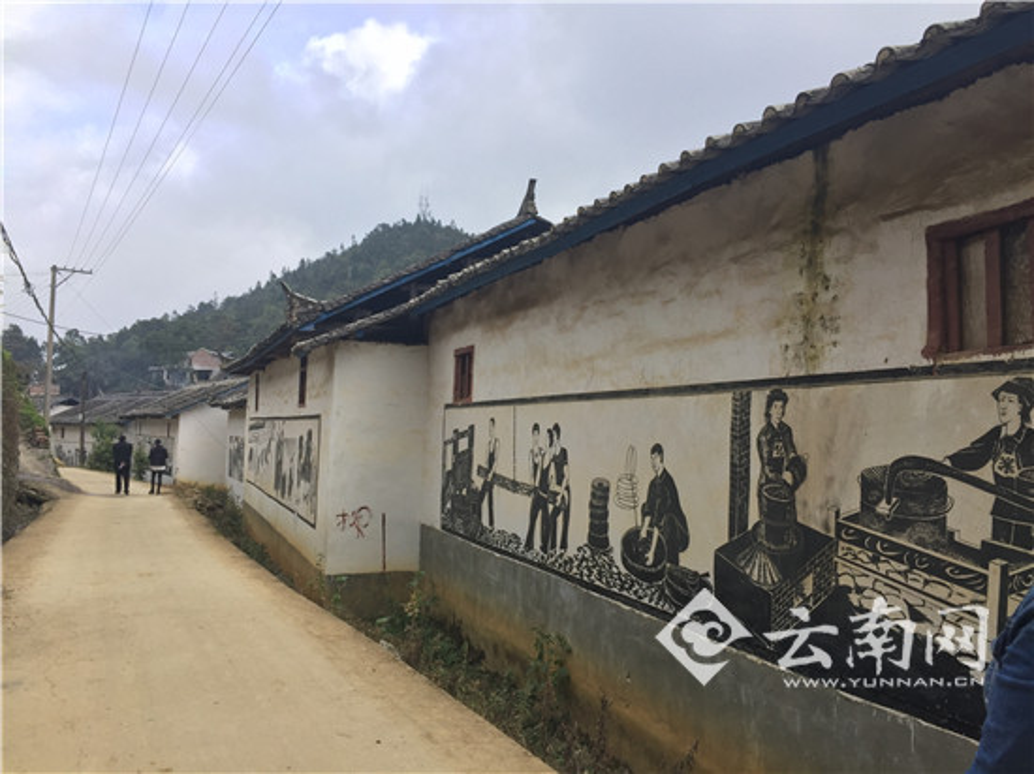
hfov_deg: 61.7
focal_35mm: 29
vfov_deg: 48.2
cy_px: 387
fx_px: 866
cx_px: 517
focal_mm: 4.15
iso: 32
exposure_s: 1/706
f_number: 2.2
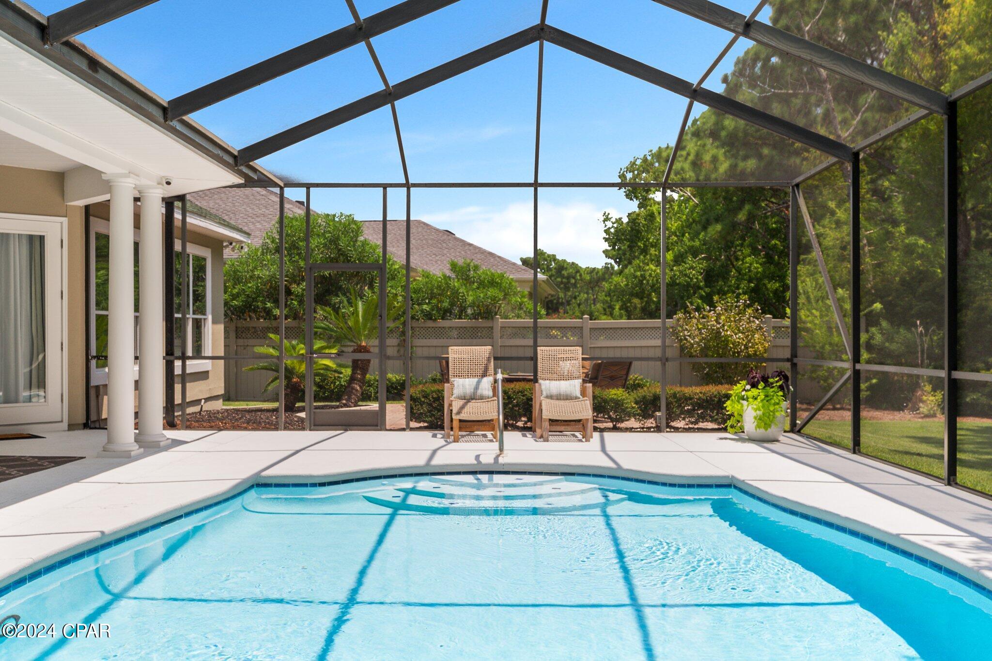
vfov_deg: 36.9
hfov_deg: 53.1
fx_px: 992
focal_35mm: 36
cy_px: 330
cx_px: 496
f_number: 8
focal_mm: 24
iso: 100
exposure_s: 1/80
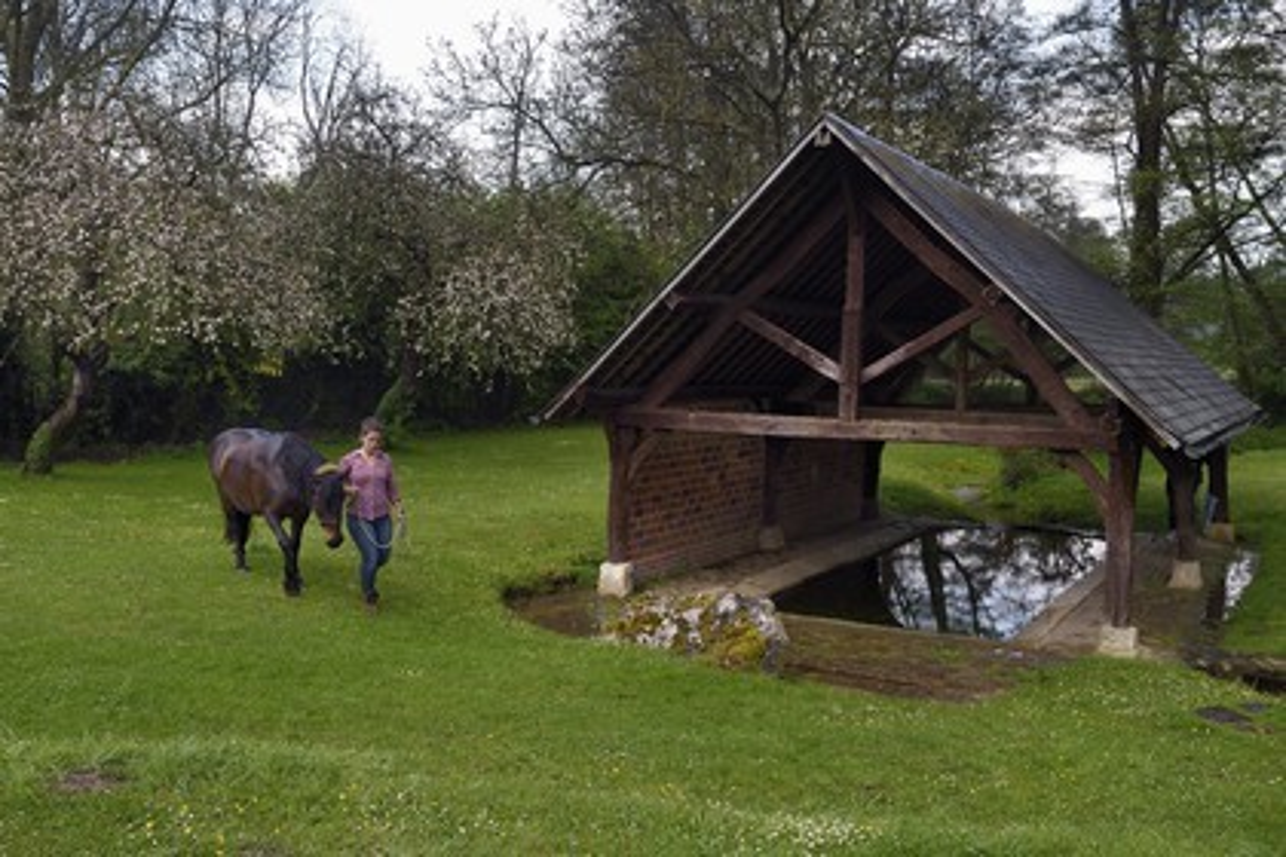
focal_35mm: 31
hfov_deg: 60.3
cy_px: 428
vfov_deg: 42.3
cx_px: 643
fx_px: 1107
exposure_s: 1/250
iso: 400
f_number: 7.1
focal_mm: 31
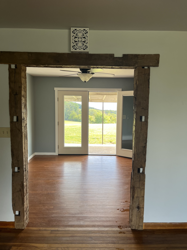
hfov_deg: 53.1
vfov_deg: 67.3
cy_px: 125
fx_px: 187
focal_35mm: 26
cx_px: 94
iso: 50
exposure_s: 1/121
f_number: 1.6
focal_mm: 5.1
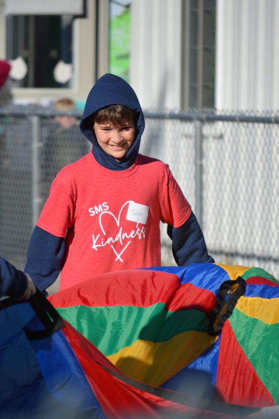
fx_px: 3057
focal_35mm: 262
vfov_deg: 7.9
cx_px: 140
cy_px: 210
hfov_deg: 5.2
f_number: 5.6
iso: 360
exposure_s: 1/2000
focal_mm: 175
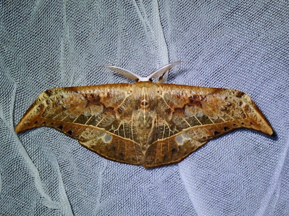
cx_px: 144
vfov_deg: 14.8
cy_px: 108
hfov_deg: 19.6
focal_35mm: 100
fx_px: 835
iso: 100
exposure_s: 1/400
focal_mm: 18
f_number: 6.3
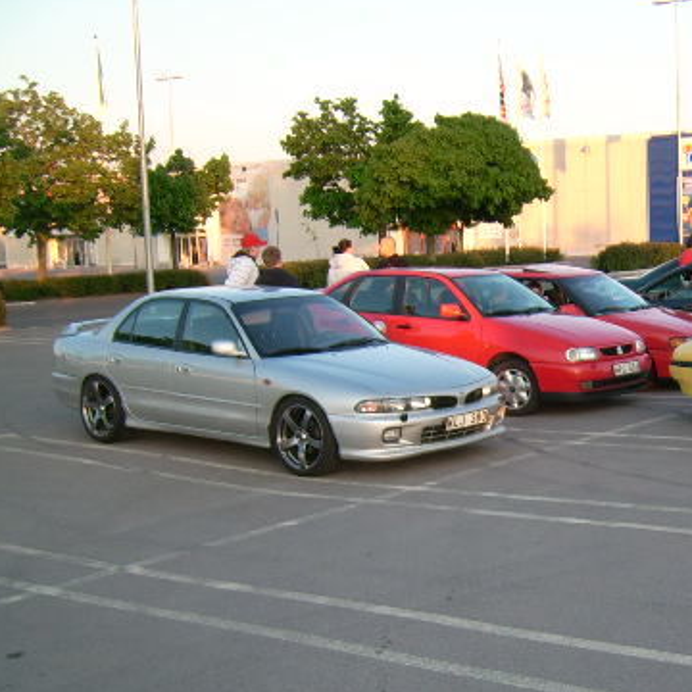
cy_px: 438
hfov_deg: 30.2
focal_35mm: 55
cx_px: 575
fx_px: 1244
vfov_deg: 30.9
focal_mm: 5.95
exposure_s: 1/78
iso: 50
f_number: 2.8
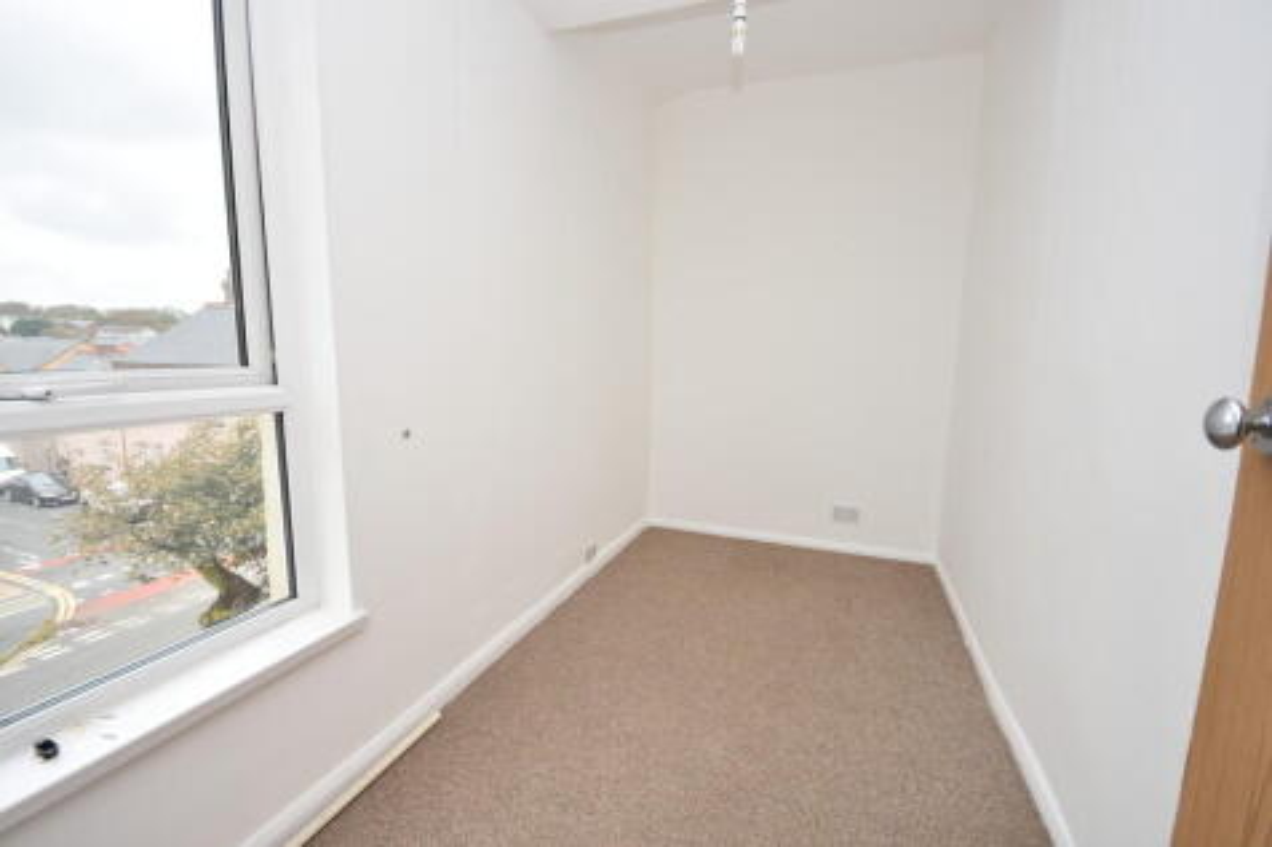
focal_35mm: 15
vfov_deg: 77.3
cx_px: 636
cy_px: 424
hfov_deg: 100.4
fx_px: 530
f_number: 4.5
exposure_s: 1/80
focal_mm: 10
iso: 200
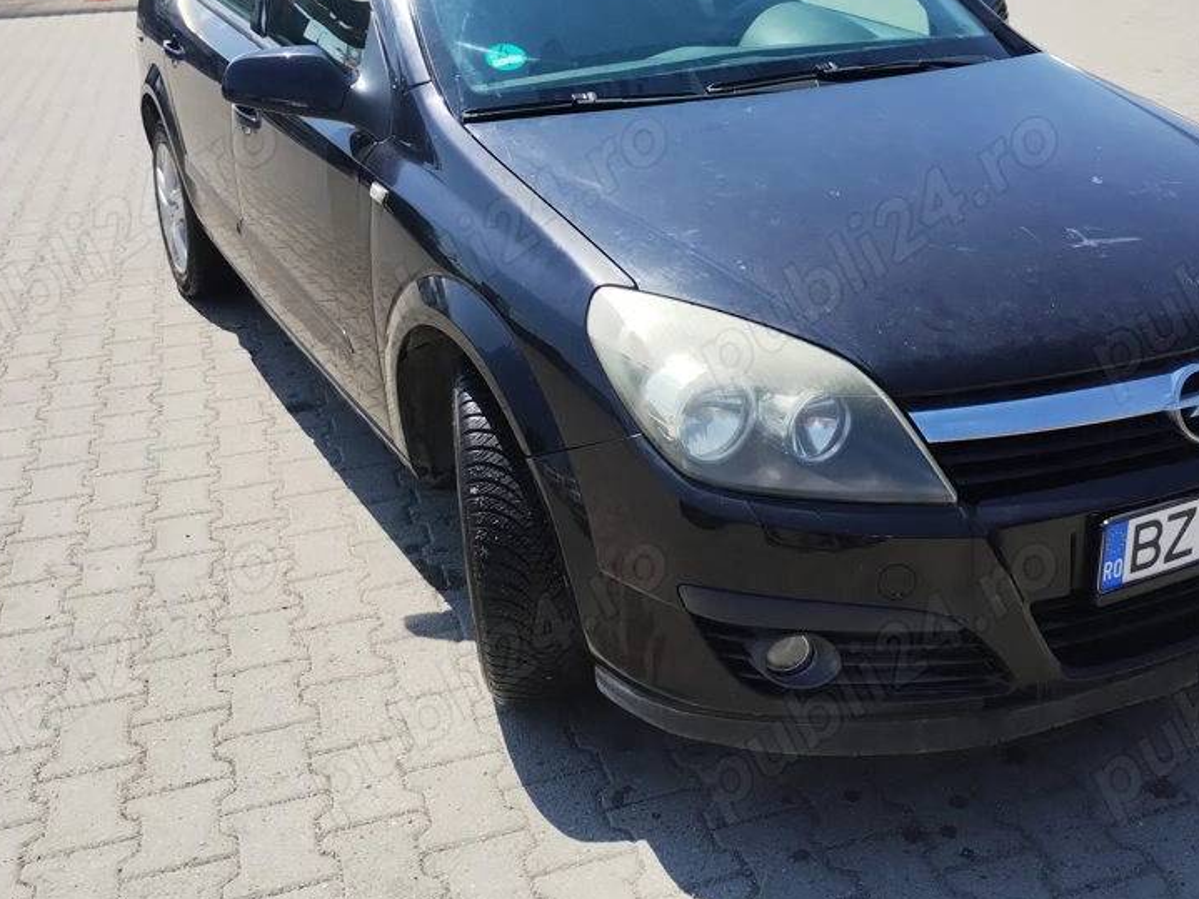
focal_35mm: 39
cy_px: 281
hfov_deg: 47.7
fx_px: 1351
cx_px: 682
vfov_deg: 36.3
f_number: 1.8
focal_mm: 4.27
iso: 100
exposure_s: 1/730
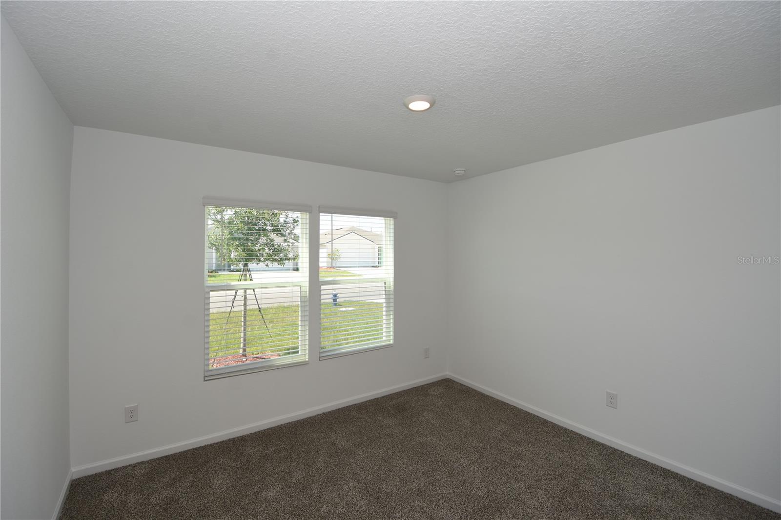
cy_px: 260
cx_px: 390
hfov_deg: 100.4
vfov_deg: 77.3
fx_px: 325
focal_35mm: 15
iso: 100
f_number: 5
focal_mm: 10
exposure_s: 1/100
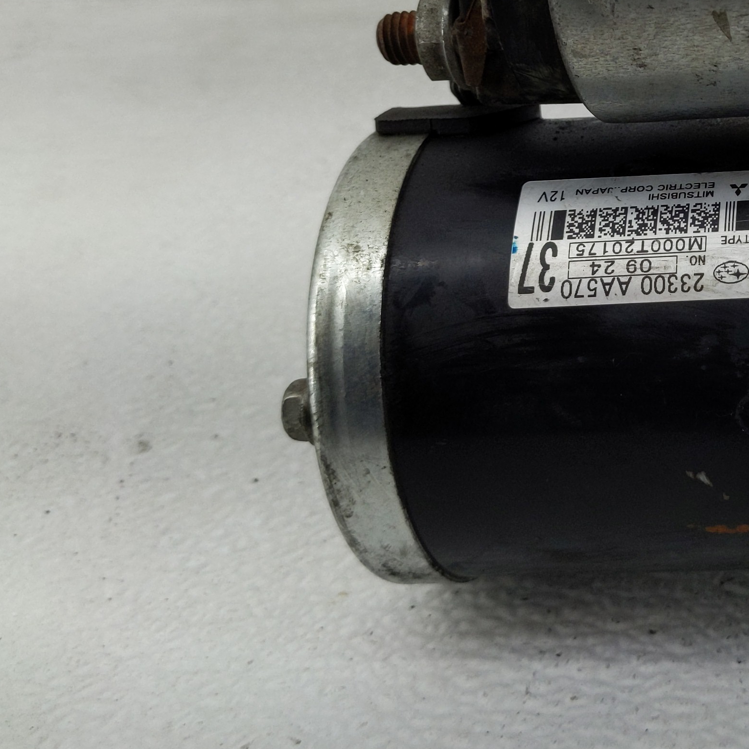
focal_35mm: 57
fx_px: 1395
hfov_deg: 27.3
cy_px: 177
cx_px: 840
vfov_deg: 29.5
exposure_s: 1/161
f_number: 1.73
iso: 55
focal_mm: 4.38
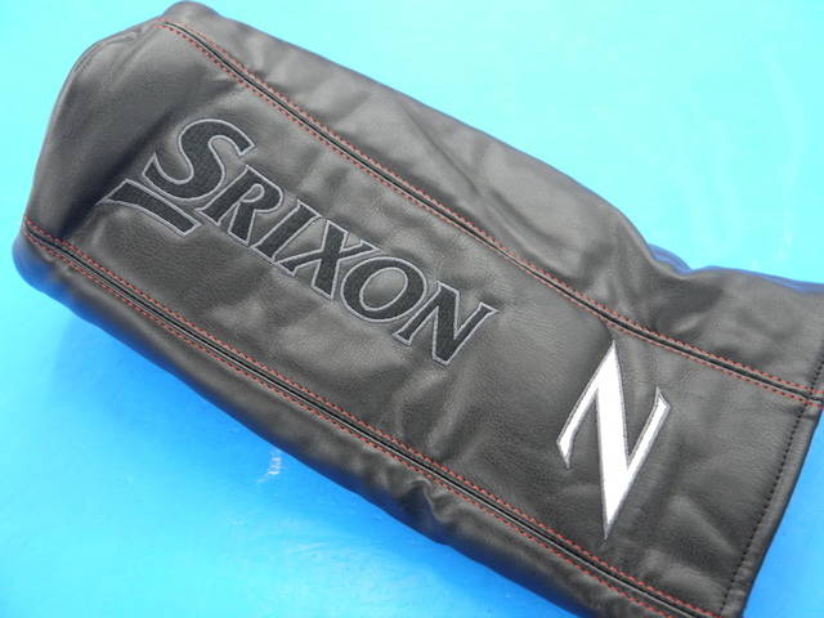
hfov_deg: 41.2
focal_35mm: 46
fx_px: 1095
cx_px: 412
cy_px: 309
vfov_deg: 31.5
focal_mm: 23
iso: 800
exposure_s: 1/80
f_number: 4.4
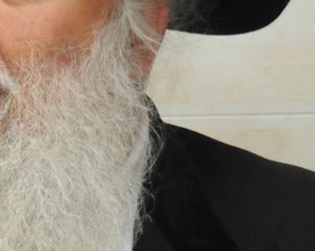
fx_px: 1594
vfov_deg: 9.0
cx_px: -209
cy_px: 47
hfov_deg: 10.7
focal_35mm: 171
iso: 1600
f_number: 4.2
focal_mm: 26
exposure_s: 1/100
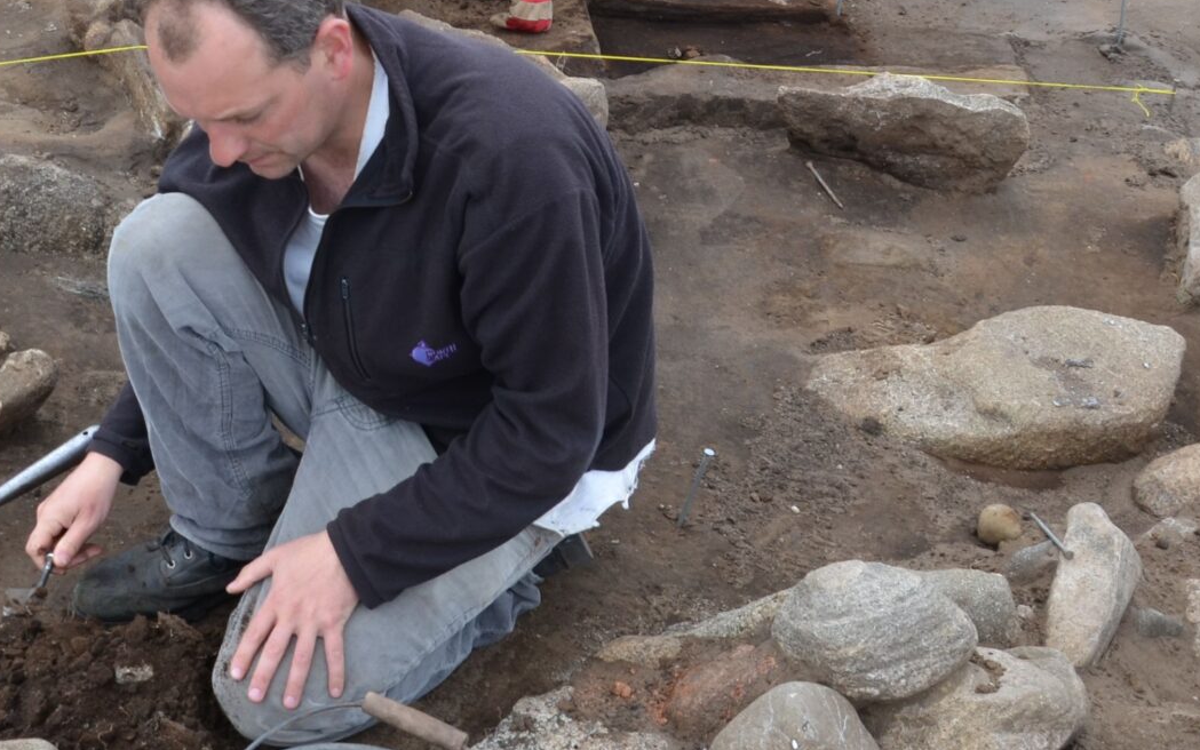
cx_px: 59
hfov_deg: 29.0
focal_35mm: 67
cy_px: 222
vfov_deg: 19.3
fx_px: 2192
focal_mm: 18
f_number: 6.3
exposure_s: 1/160
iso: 200
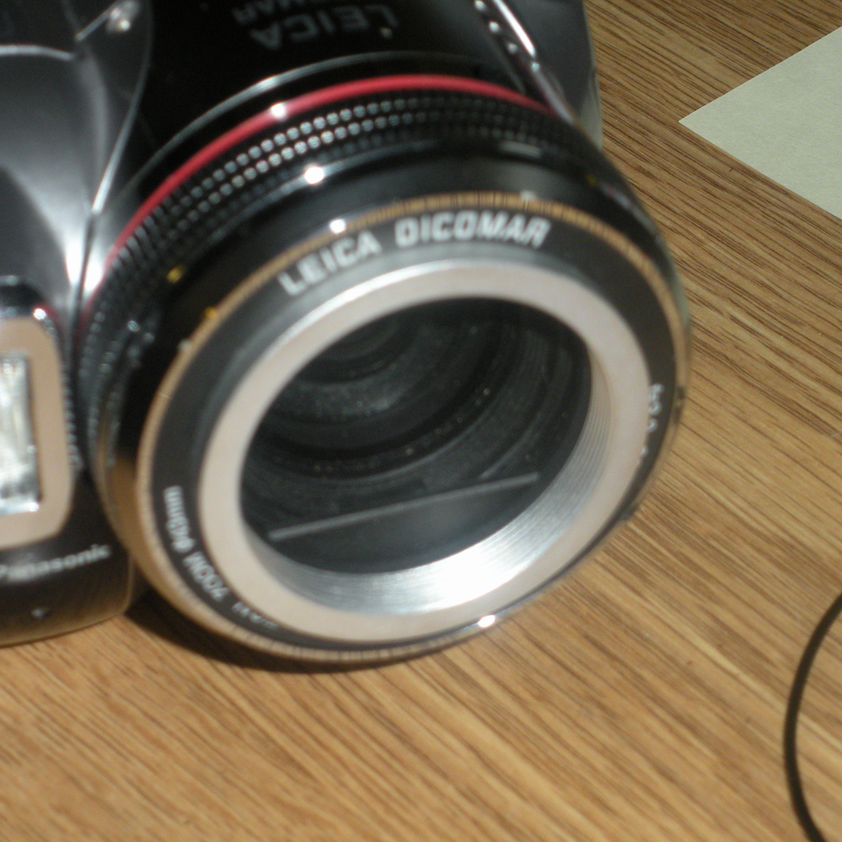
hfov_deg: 15.2
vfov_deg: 15.2
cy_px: 424
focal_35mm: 115
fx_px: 3165
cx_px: 400
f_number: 5
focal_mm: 17.4
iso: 200
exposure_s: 1/125
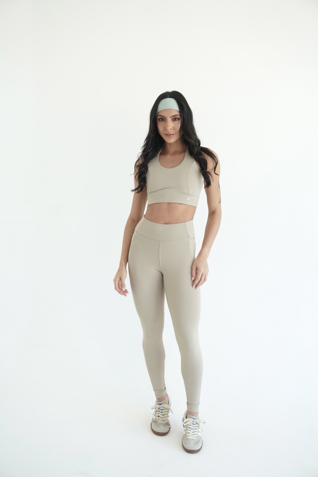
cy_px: 238
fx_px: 557
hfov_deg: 31.9
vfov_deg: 46.4
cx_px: 159
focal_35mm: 42
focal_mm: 28
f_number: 5.6
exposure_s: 1/100
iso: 400
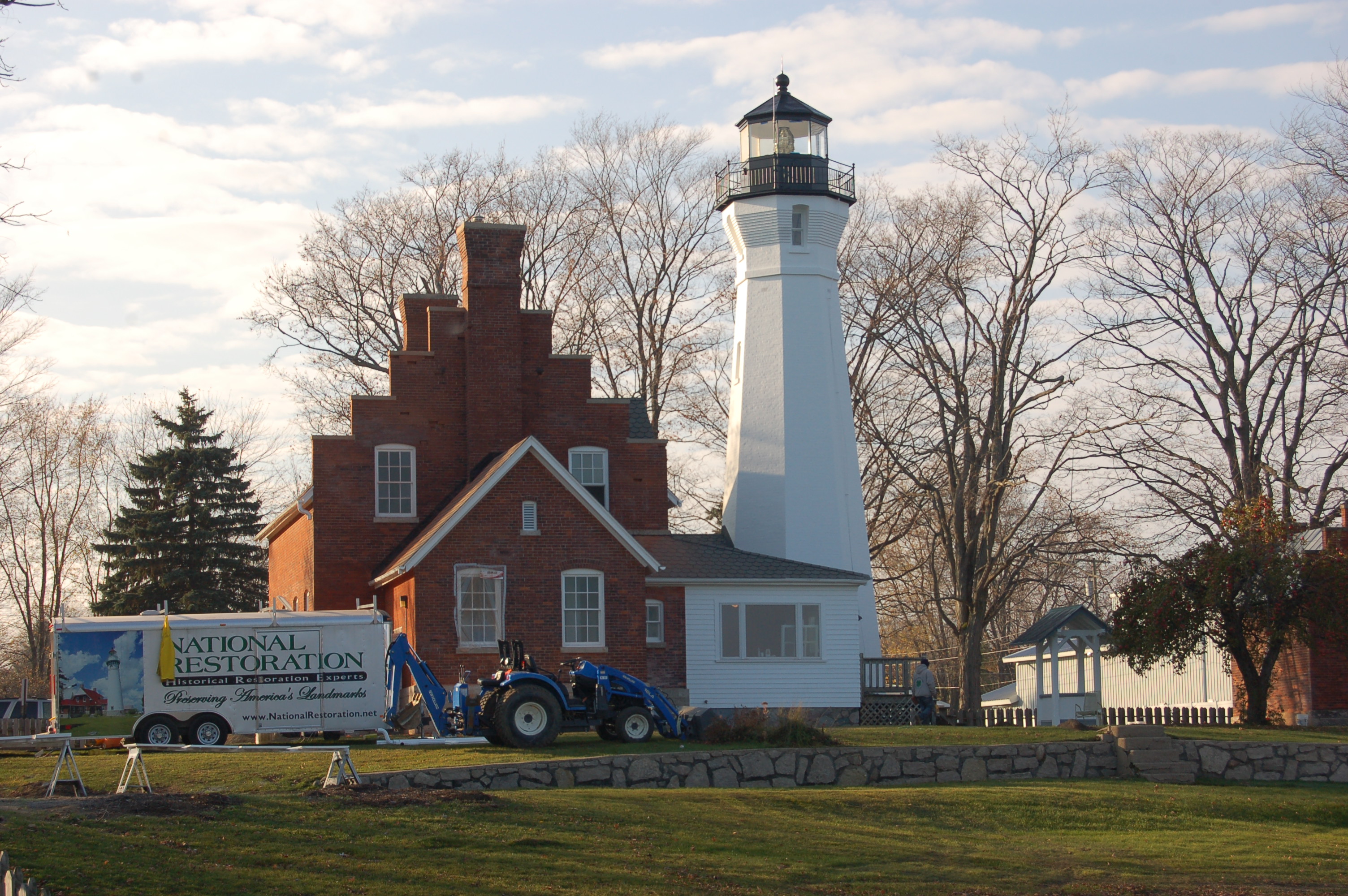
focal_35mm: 75
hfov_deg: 27.0
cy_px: 448
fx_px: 2806
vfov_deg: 18.1
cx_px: 674
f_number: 7.1
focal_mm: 50
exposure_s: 1/200
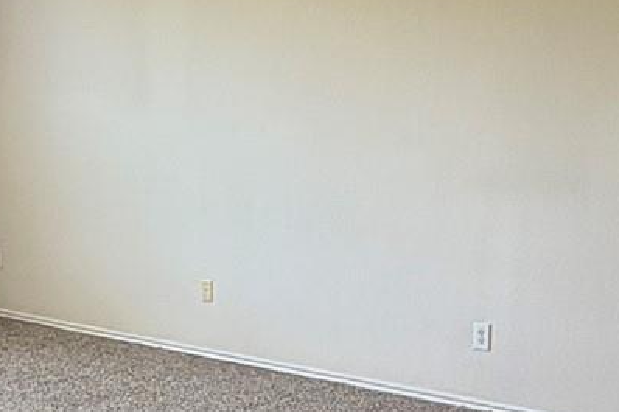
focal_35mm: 75
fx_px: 1289
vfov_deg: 17.8
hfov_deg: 27.0
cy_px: 406
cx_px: 257
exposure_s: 1/120
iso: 160
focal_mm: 2.22
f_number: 2.2
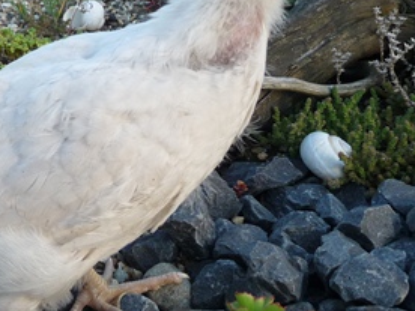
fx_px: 779
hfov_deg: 29.4
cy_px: 95
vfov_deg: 22.5
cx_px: 107
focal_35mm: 65
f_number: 3.3
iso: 100
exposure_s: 1/160
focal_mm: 4.7
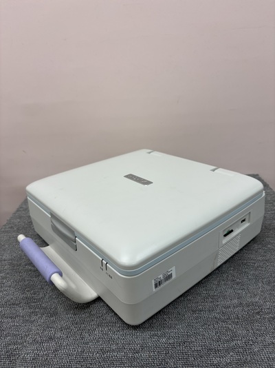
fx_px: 276
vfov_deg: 67.3
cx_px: 138
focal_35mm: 26
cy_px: 184
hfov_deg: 53.0
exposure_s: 1/143
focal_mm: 5.96
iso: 32
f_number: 1.6
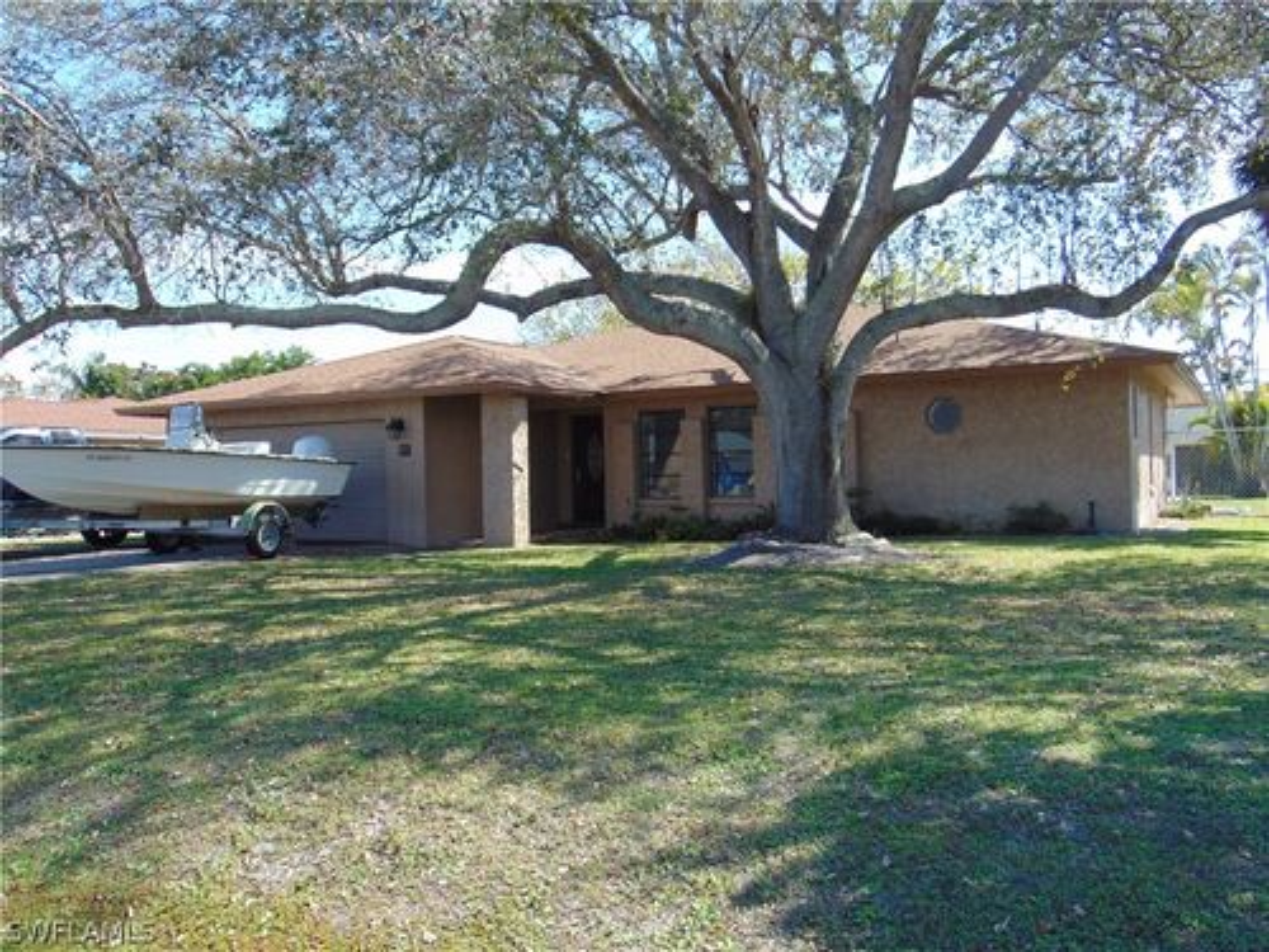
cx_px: 634
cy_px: 476
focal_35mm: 30
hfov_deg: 60.0
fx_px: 1100
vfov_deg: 46.8
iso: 80
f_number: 3.1
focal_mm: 5.4
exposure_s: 1/500
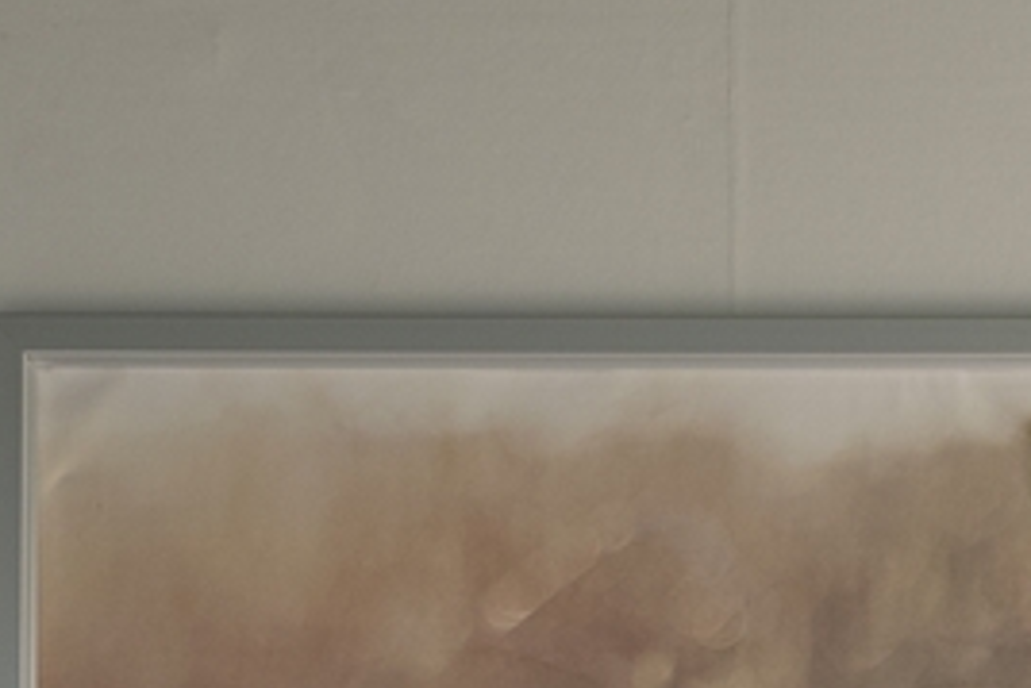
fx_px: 5186
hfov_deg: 11.1
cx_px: 1320
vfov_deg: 7.0
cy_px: 1824
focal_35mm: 181
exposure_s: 1/1.25
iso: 100
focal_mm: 24
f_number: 10
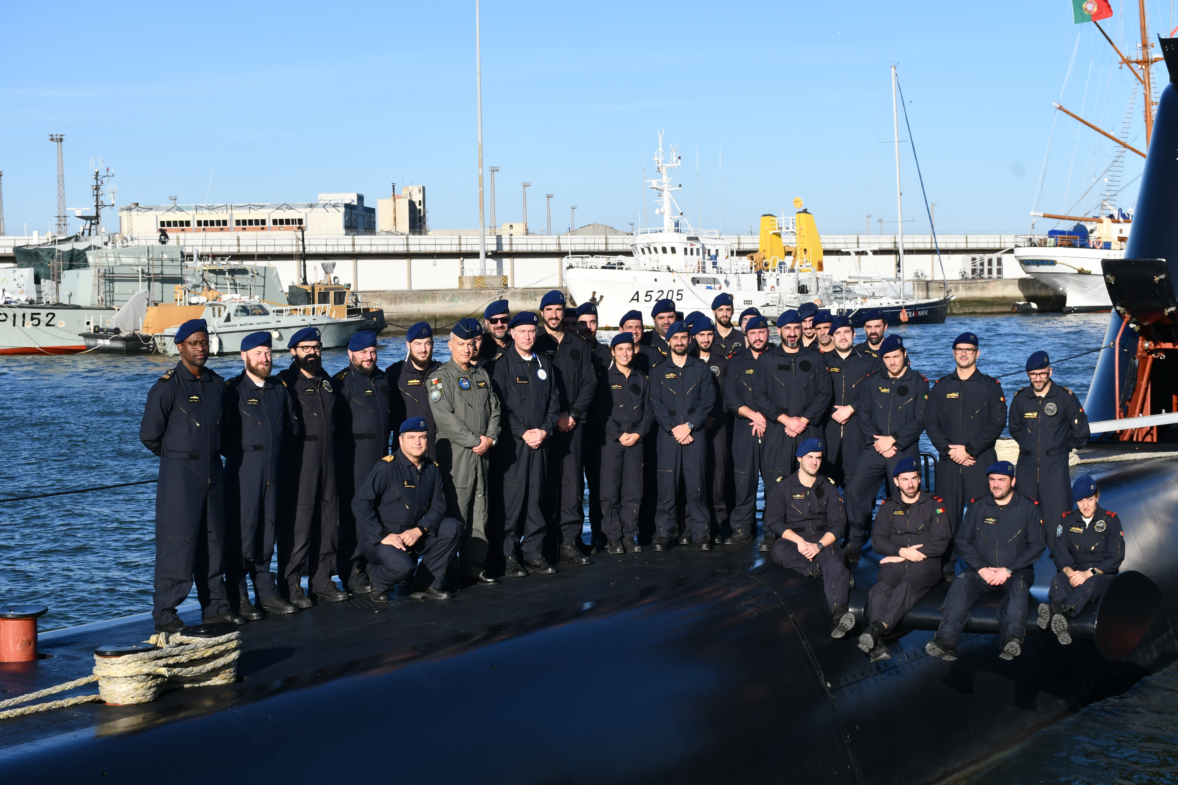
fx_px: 2061
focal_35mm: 63
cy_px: 392
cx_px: 589
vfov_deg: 21.6
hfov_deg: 31.9
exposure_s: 1/250
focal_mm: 42
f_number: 9
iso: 100
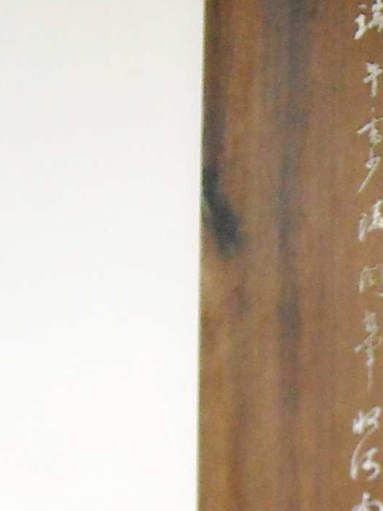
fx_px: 2288
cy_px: 428
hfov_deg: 9.4
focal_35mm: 155
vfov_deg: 12.7
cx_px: 516
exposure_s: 1/60
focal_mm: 5.7
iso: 336
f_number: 2.8
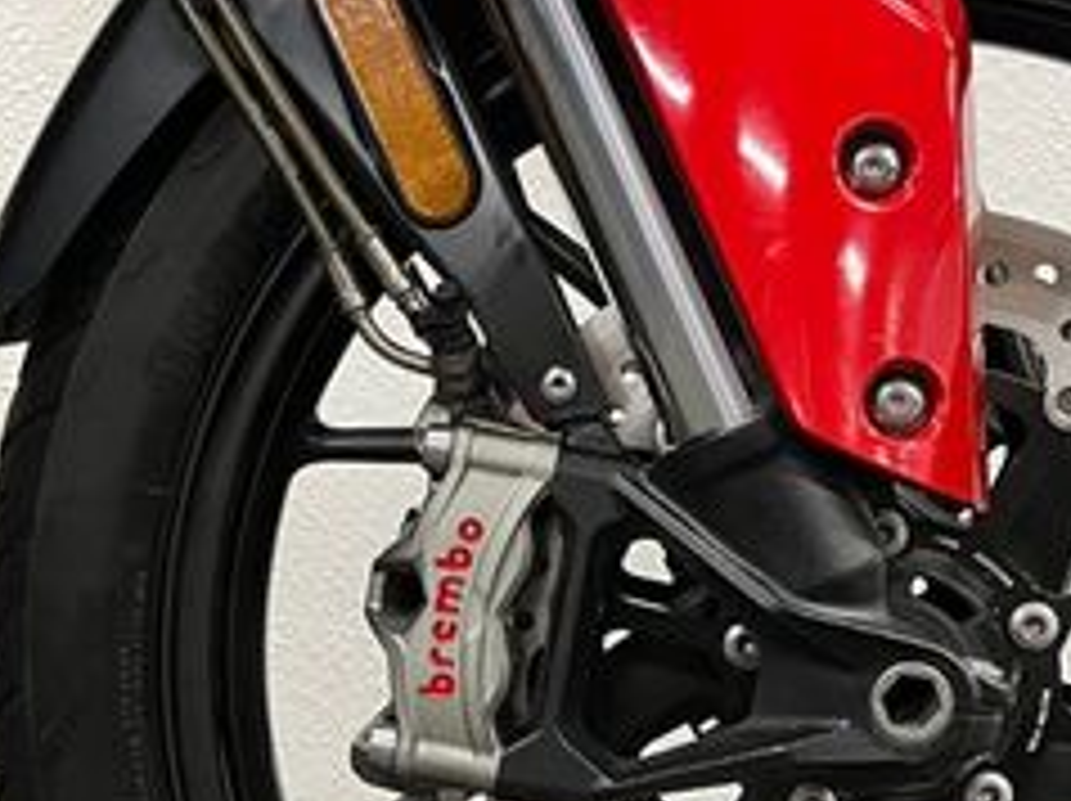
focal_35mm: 70
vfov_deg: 20.9
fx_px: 2164
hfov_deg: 27.8
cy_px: 572
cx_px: 544
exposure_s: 1/50
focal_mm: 5.1
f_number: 1.6
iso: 200
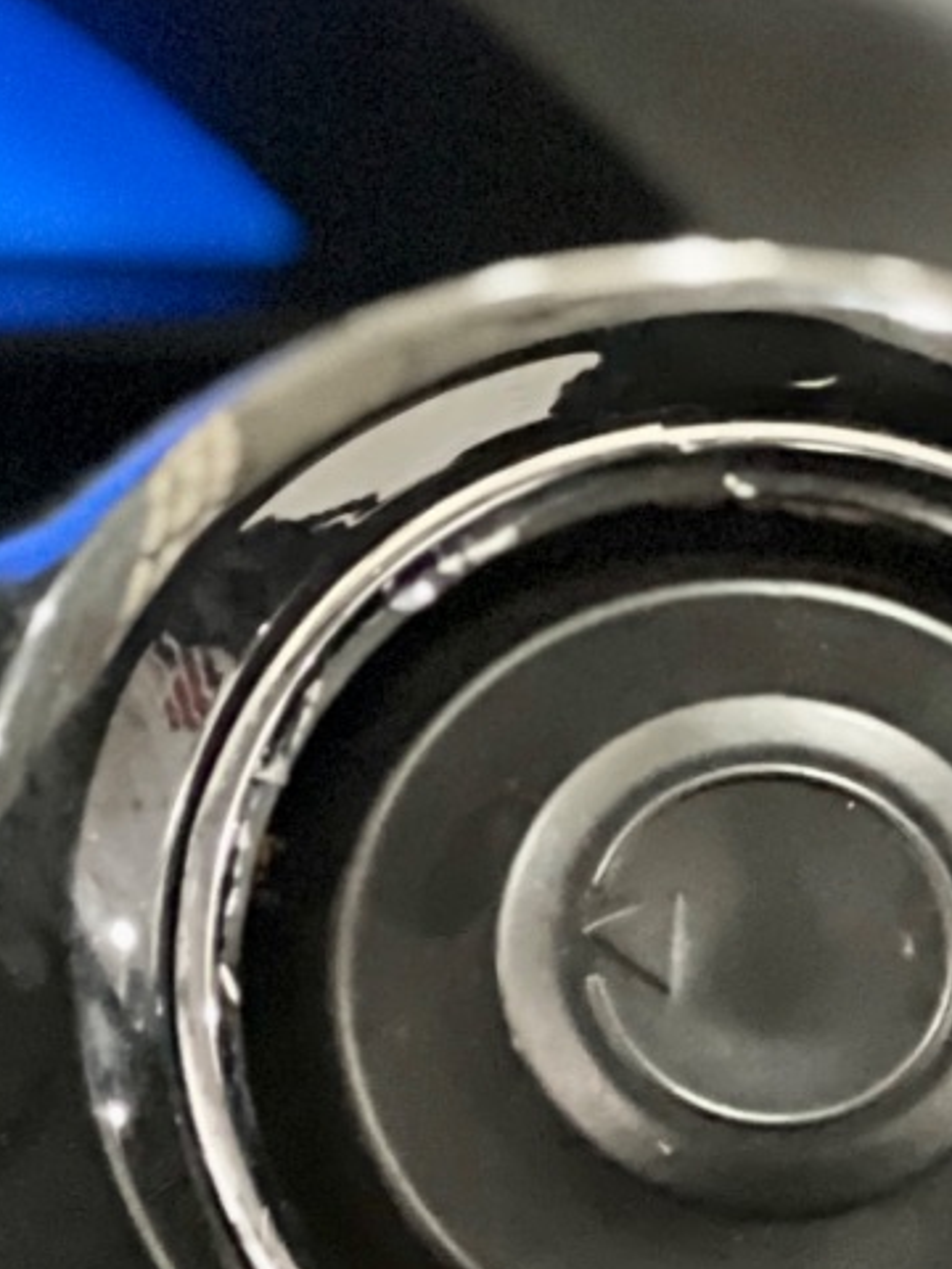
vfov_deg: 6.4
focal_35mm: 308
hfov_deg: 4.7
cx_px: -992
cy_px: 1303
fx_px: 11294
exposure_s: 1/15
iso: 1250
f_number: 2.8
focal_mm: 9
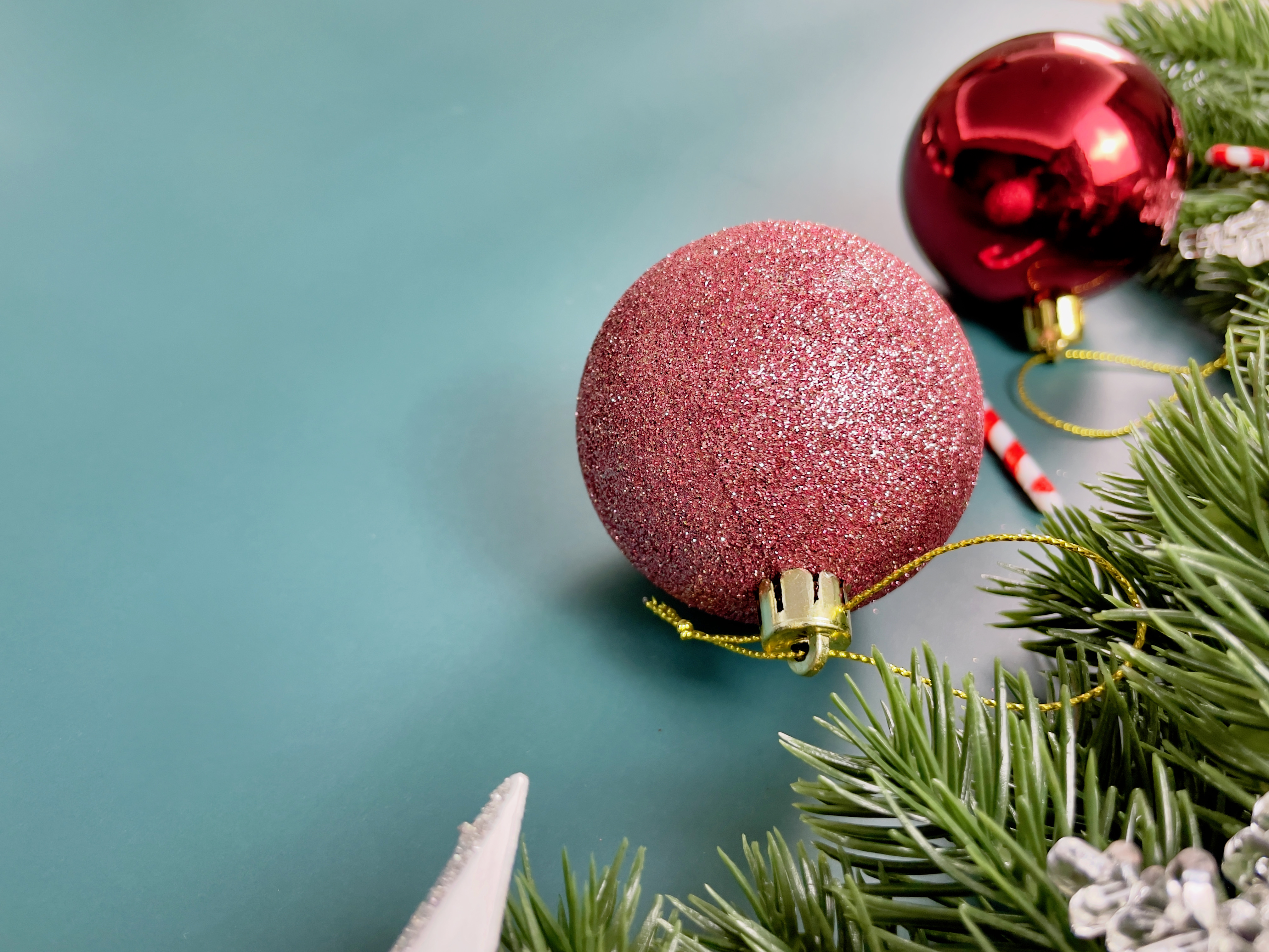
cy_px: 476
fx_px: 953
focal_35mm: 26
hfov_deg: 67.3
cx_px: 634
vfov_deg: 53.1
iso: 160
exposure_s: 1/60
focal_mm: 4.2
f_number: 1.6
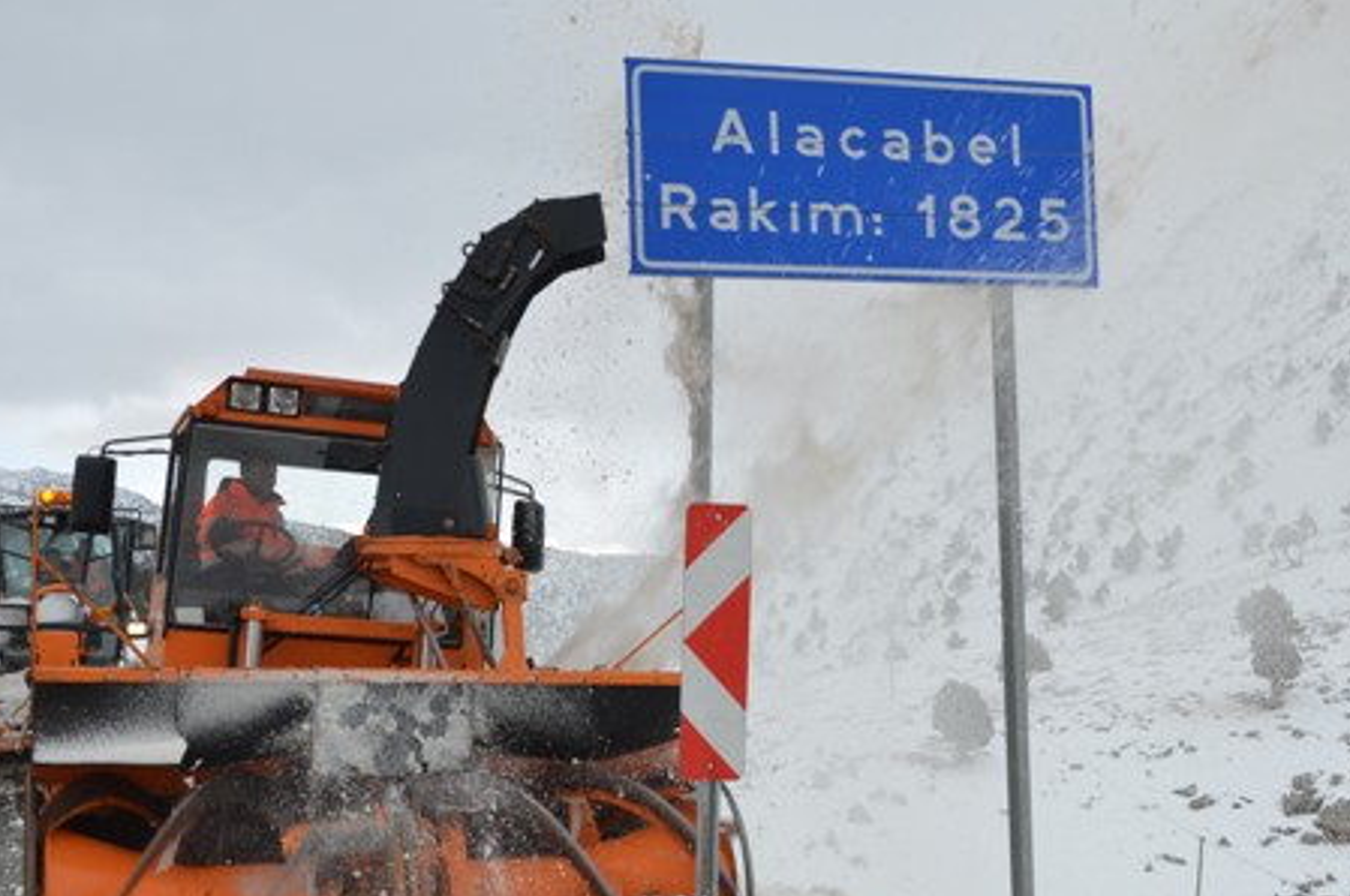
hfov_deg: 42.0
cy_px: 553
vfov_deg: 28.5
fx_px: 1760
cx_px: 646
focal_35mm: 47
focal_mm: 22
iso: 200
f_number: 8
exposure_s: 1/250
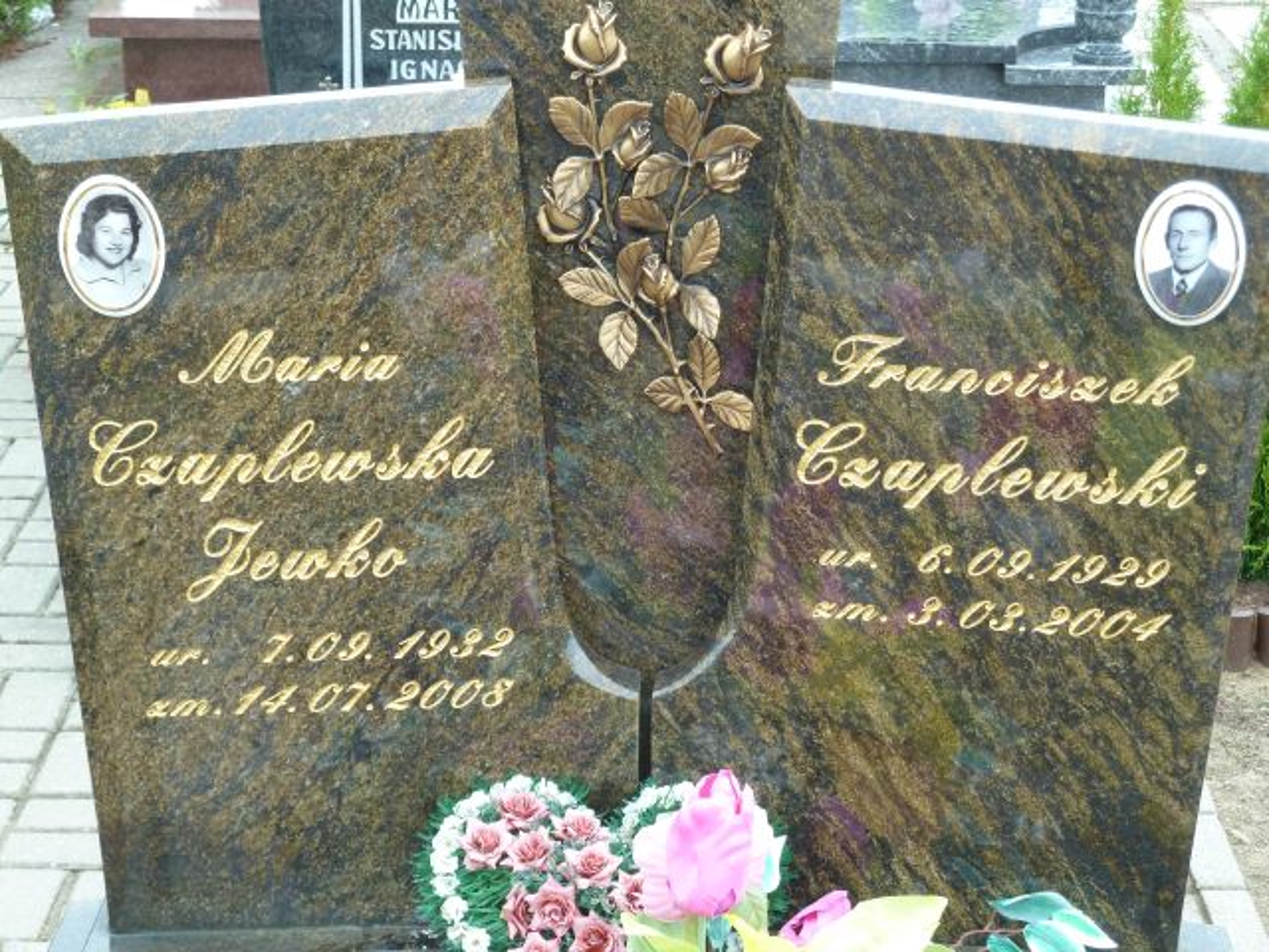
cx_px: 634
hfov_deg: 23.6
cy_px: 476
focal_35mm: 83
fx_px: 3043
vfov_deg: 17.8
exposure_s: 1/40
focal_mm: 13.7
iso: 125
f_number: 4.2
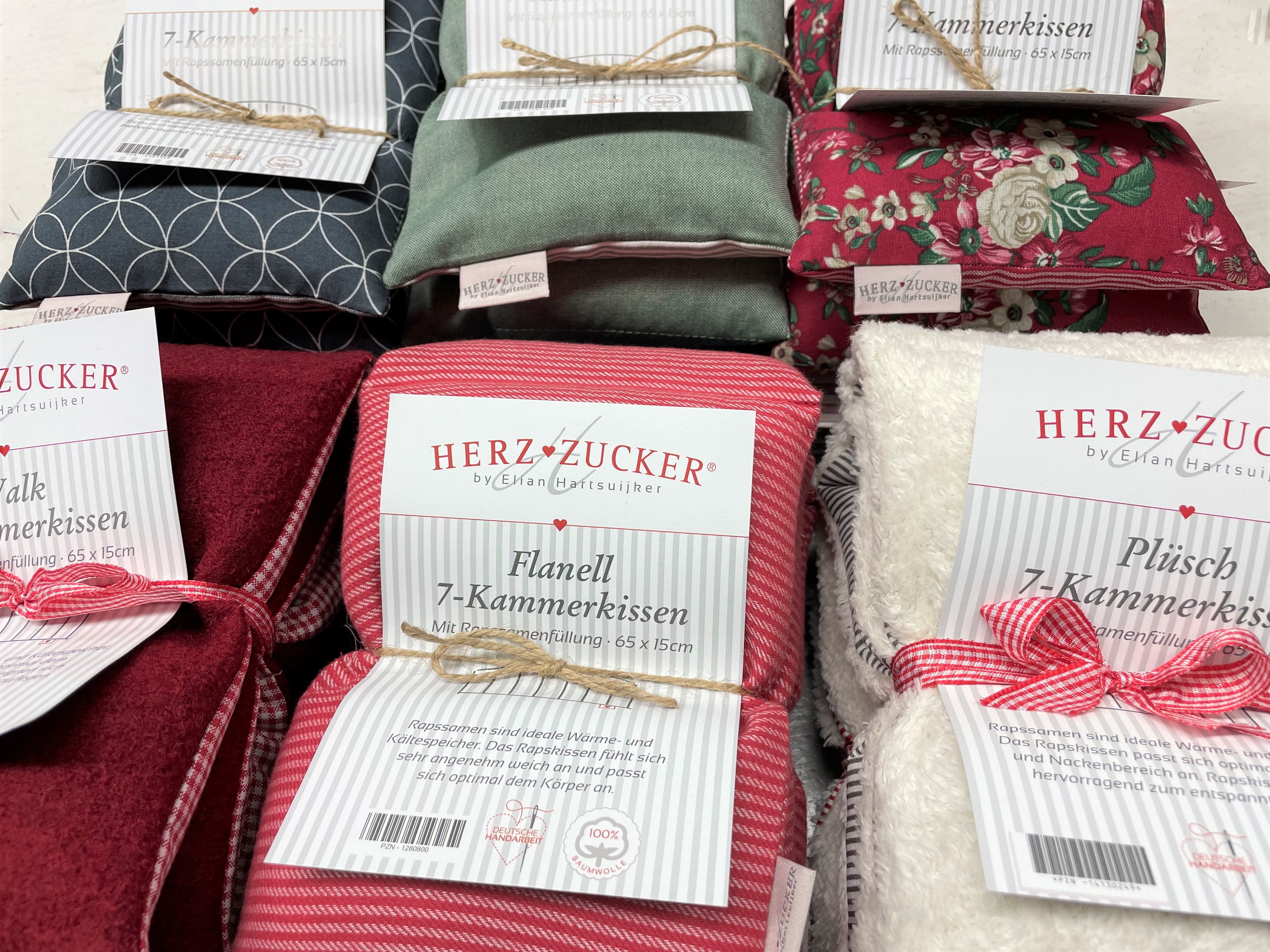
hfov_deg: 67.3
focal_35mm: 26
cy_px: 476
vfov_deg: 53.1
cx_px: 635
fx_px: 954
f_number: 1.6
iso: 50
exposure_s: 1/100
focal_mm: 4.2
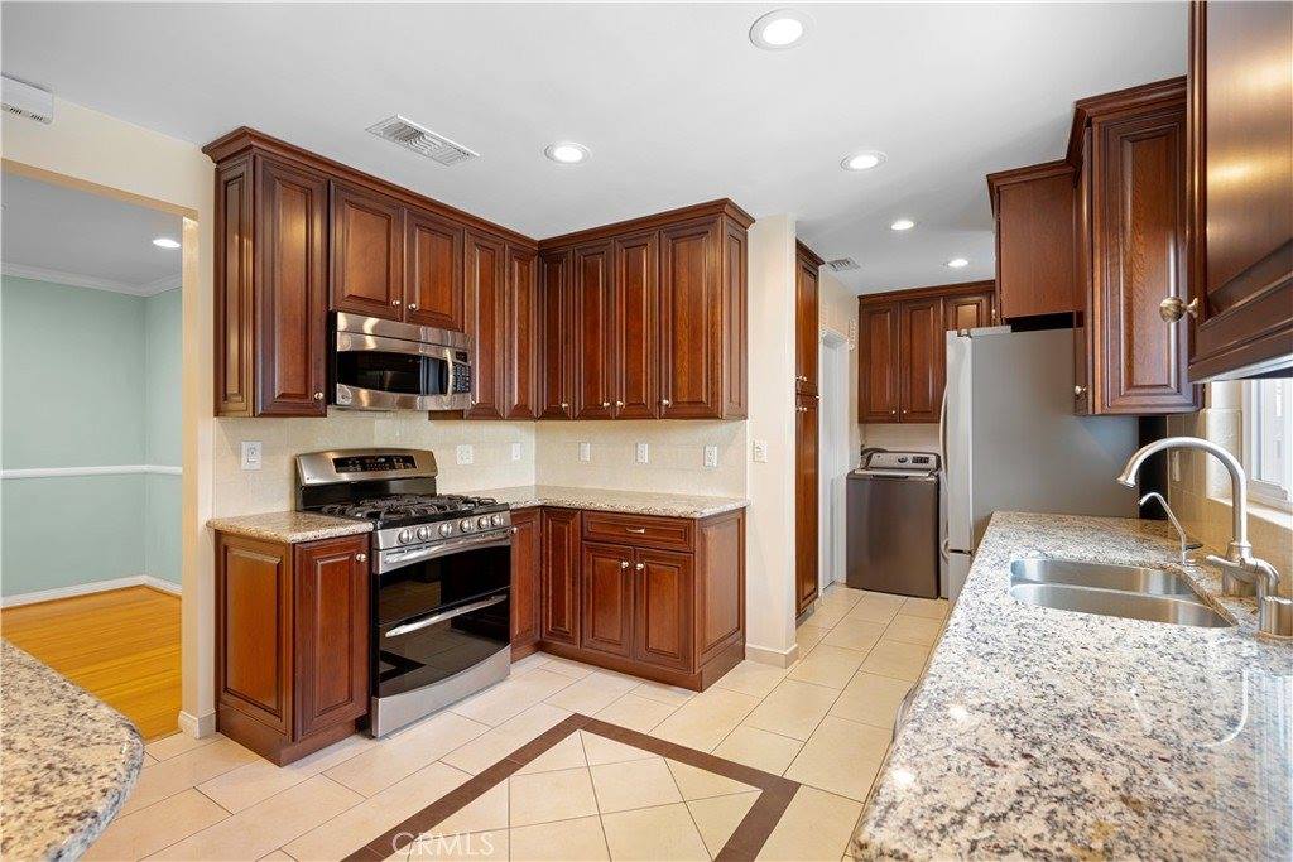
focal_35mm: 16
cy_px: 431
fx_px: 593
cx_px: 646
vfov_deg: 72.1
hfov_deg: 95.0
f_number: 8
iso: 125
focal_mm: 16.5
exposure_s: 1
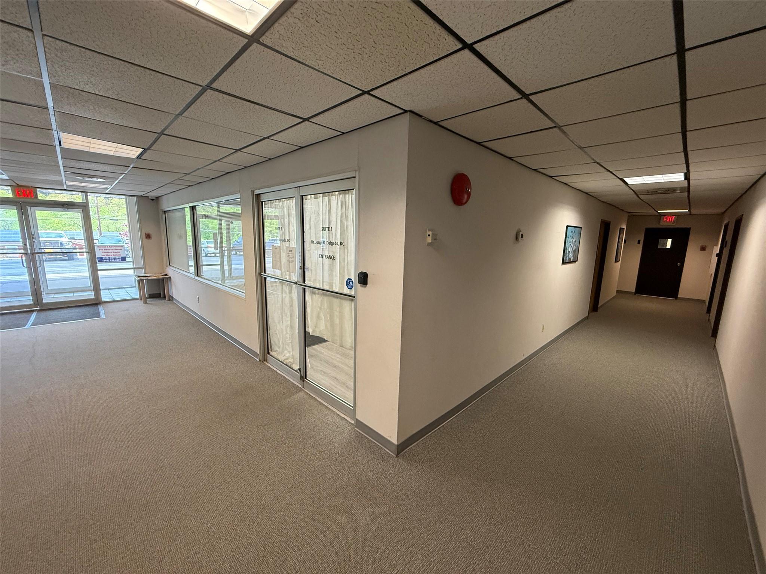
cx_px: 383
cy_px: 287
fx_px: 310
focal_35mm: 14
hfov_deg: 102.1
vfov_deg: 85.7
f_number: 2.2
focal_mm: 2.22
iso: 320
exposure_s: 1/120
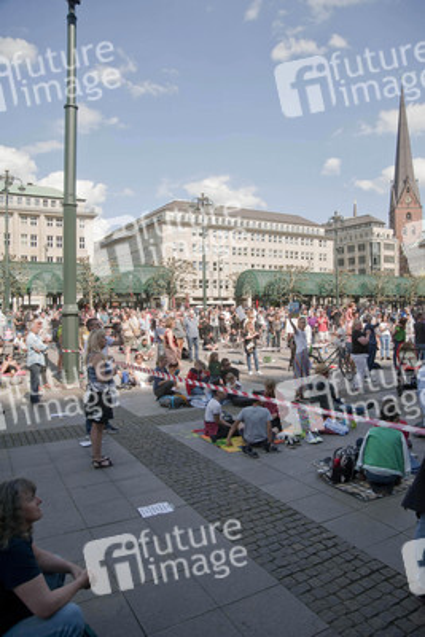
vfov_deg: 73.7
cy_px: 318
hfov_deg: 53.2
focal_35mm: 24
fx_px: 425
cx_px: 212
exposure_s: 1/1600
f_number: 8
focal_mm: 24
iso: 500
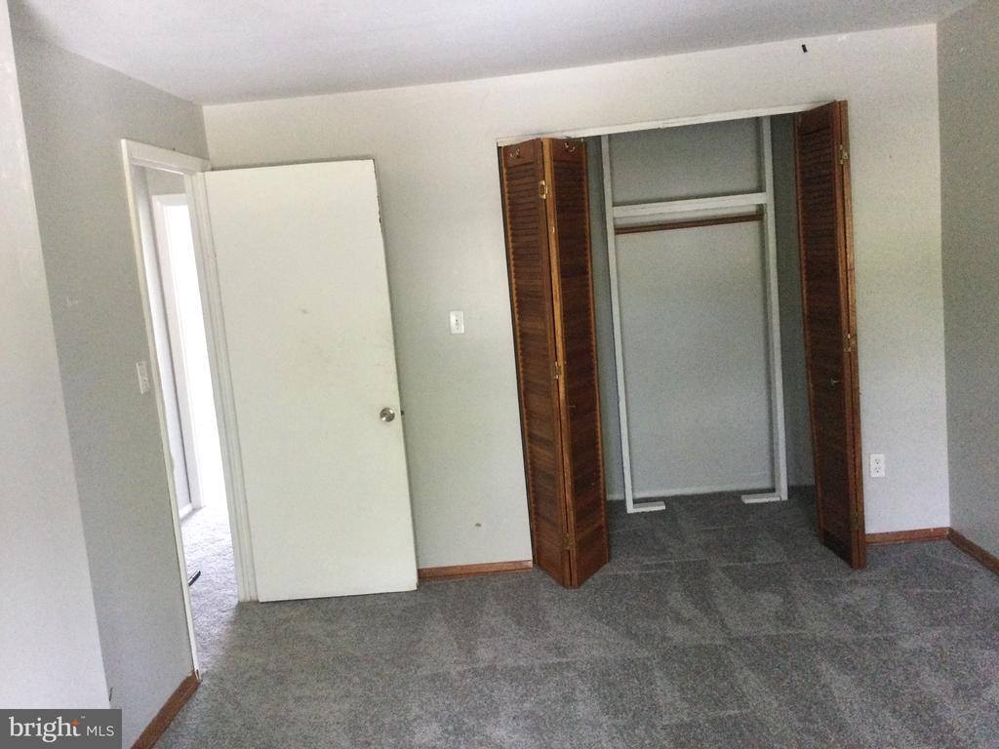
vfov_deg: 45.4
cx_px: 500
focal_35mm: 31
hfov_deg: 58.4
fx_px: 895
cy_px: 374
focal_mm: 3.3
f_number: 2.4
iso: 200
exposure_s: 1/30
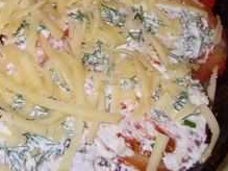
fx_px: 718
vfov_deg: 13.5
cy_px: 47
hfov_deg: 17.7
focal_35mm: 109
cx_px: 10
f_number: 3.5
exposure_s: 1/45
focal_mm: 11
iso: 100
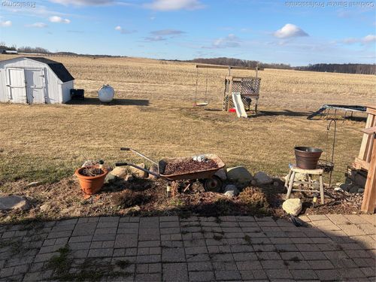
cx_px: 188
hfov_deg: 67.3
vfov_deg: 53.1
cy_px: 141
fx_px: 282
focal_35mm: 26
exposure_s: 1/2985
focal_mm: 5.96
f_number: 1.6
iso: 50
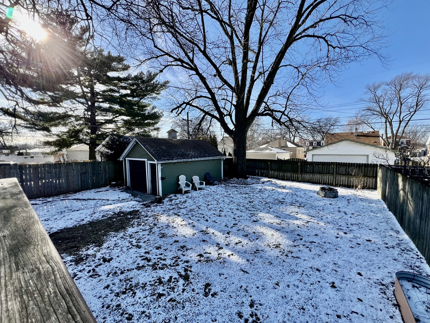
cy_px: 162
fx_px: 161
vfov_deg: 89.9
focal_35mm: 13
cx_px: 215
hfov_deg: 106.2
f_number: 1.8
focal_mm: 1.57
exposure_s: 1/723
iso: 32
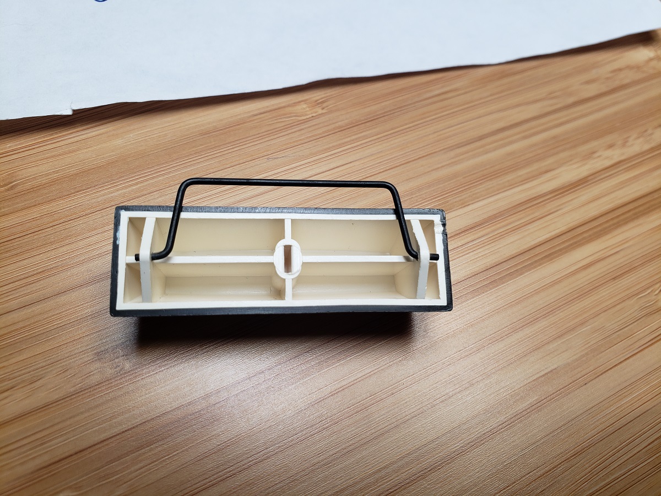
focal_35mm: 26
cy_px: 248
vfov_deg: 53.1
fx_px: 496
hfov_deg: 67.3
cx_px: 330
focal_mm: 4.3
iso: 50
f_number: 2.4
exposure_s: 1/50
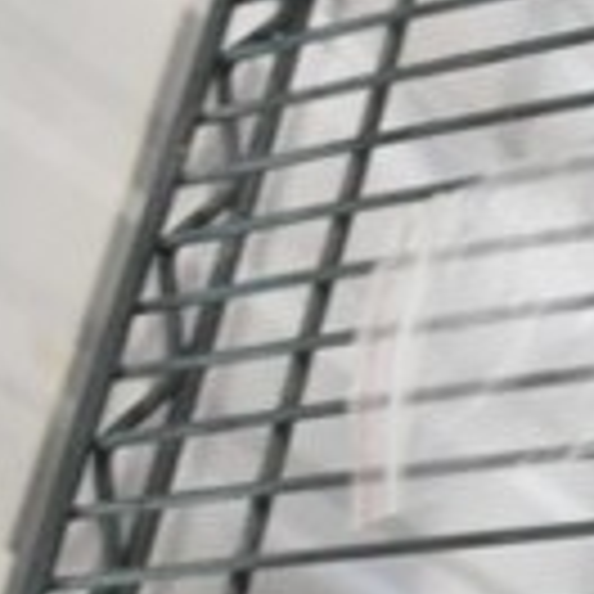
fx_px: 2291
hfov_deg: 12.6
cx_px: 1264
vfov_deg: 14.4
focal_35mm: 118
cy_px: 693
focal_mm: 20
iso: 5000
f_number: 5.6
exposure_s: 1/125
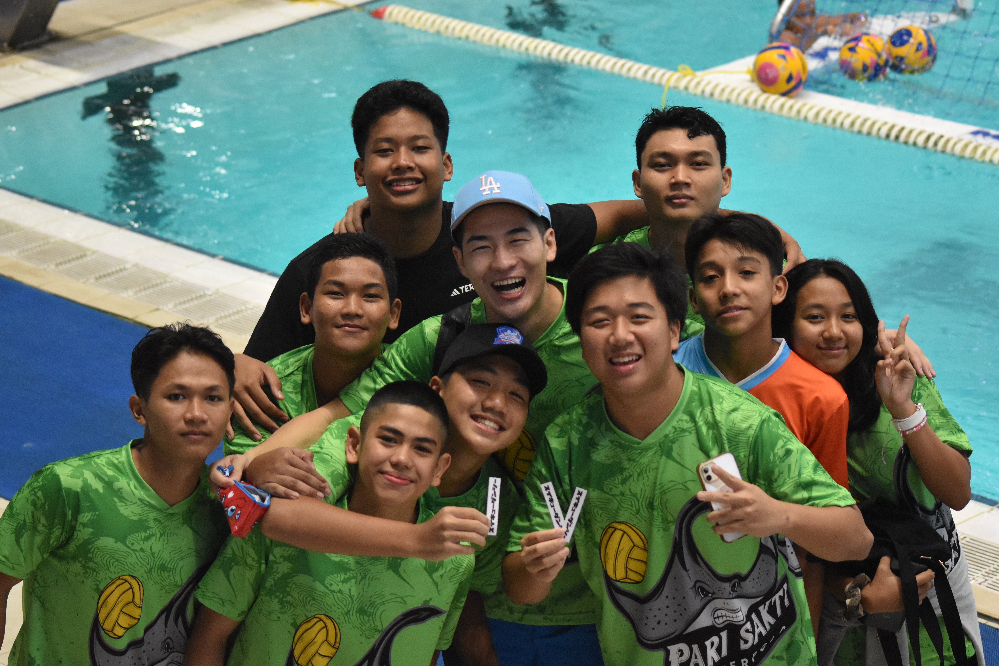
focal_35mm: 105
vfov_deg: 13.0
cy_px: 333
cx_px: 500
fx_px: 2914
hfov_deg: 19.5
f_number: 4
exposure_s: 1/500
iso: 2500
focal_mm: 70
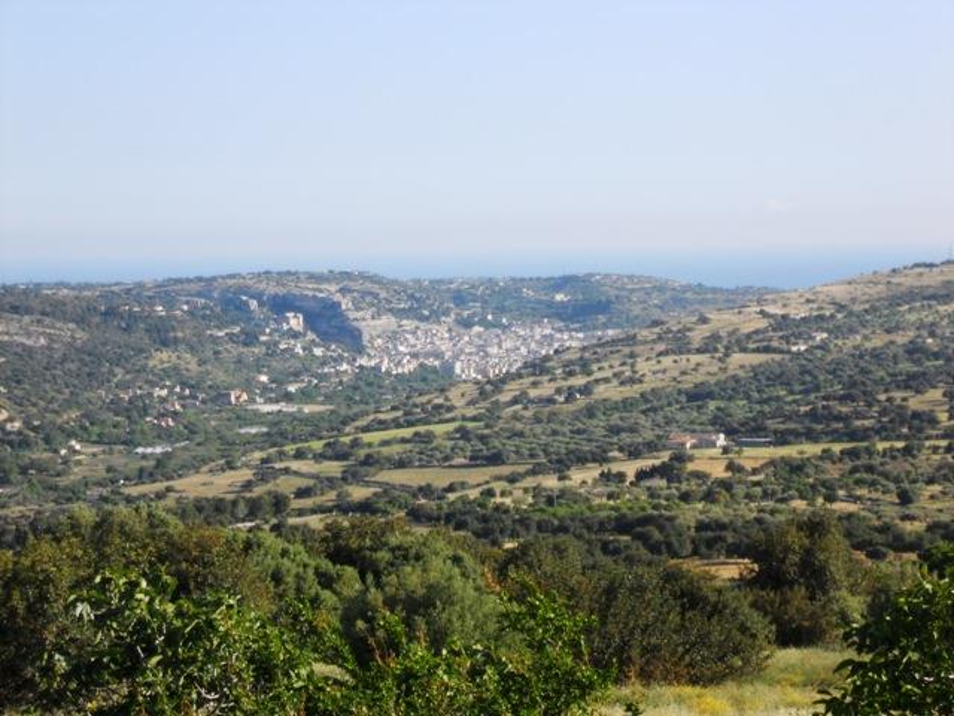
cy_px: 358
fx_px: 2976
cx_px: 477
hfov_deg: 18.2
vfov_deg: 13.7
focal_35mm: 108
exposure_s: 1/320
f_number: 5.9
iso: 80
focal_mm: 19.6
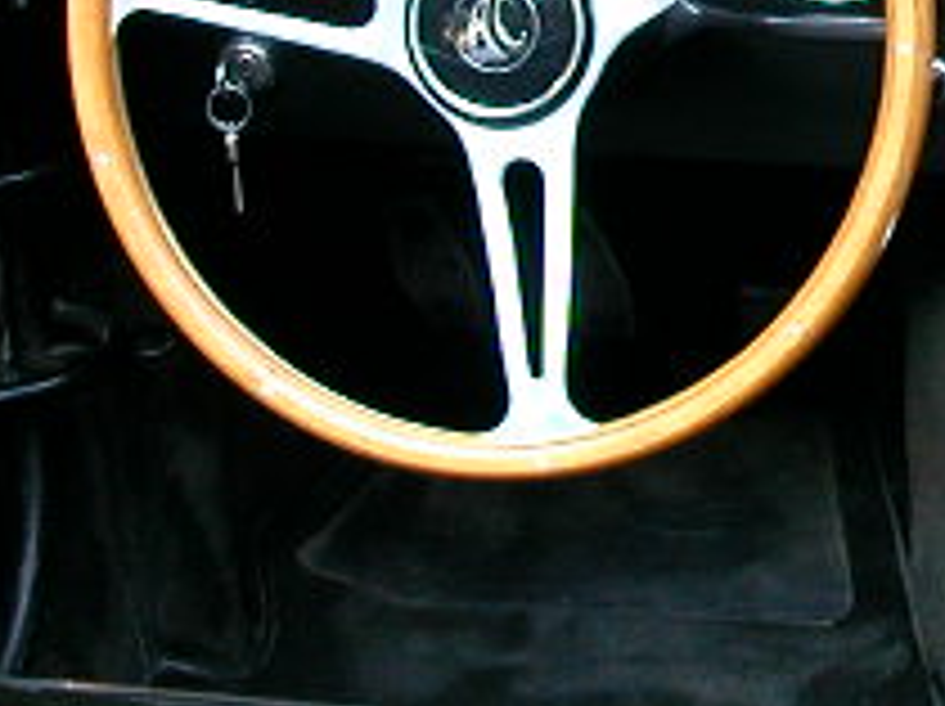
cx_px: 1102
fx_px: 3081
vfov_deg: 12.9
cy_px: 27
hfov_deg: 16.8
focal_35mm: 113
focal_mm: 5.6
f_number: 2.7
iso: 100
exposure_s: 1/51.4
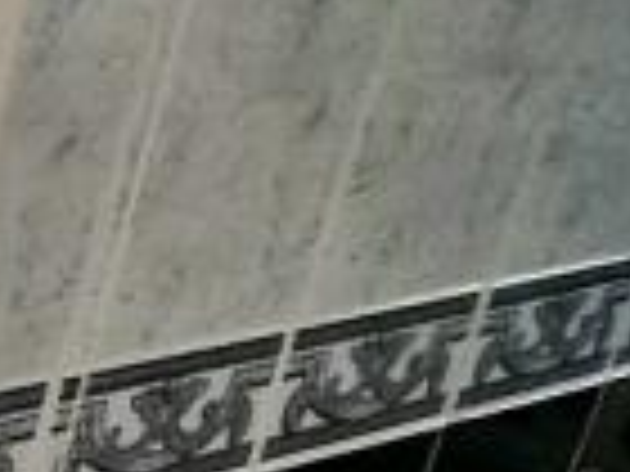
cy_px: 665
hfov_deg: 12.4
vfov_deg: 14.7
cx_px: -1125
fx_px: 1729
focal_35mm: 95
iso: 160
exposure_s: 1/50
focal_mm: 2.2
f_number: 2.2
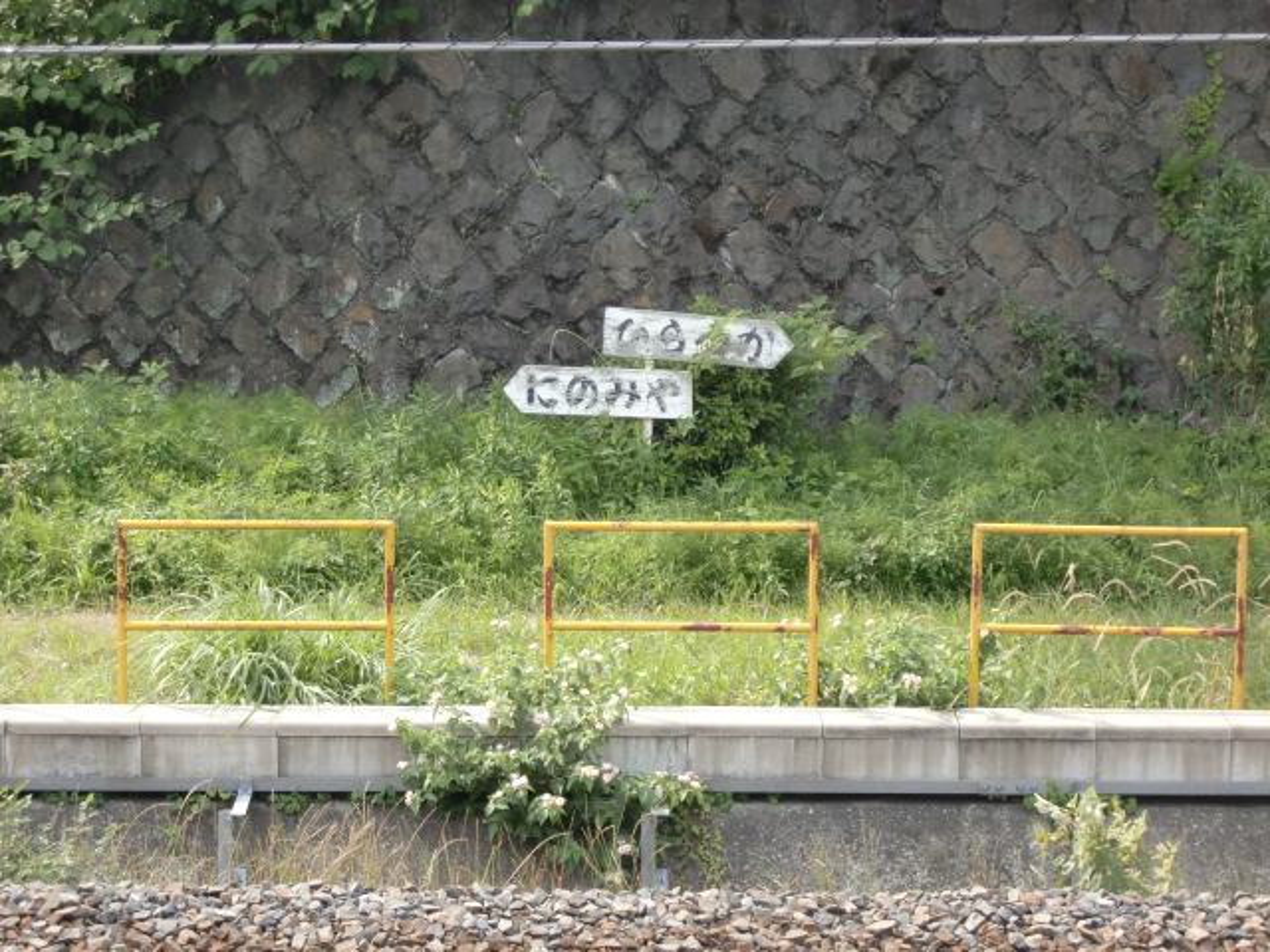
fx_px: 4109
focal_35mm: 112
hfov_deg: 17.6
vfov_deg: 13.2
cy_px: 476
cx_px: 635
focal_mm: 19.6
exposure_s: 1/100
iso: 100
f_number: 5.8
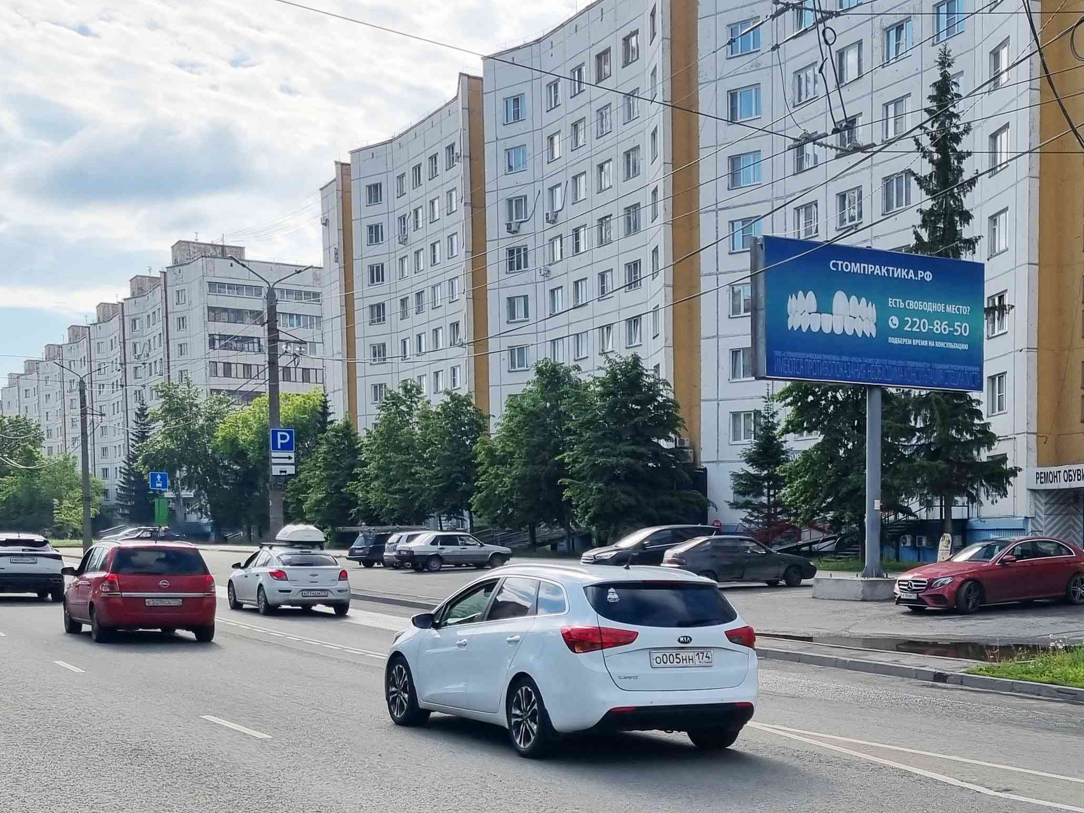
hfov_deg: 36.2
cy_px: 656
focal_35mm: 51
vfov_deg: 27.9
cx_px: 873
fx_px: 1597
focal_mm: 5.4
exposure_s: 1/3792
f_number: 1.8
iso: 50
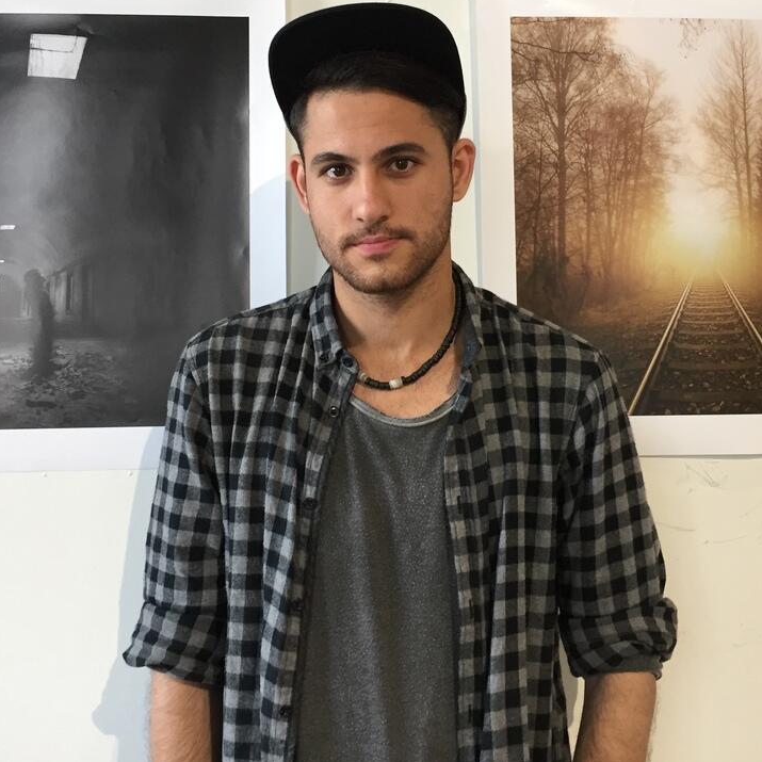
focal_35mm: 43
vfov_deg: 38.9
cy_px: 285
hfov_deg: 39.2
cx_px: 380
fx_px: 1071
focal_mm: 4.15
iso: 125
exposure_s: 1/33
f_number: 2.2
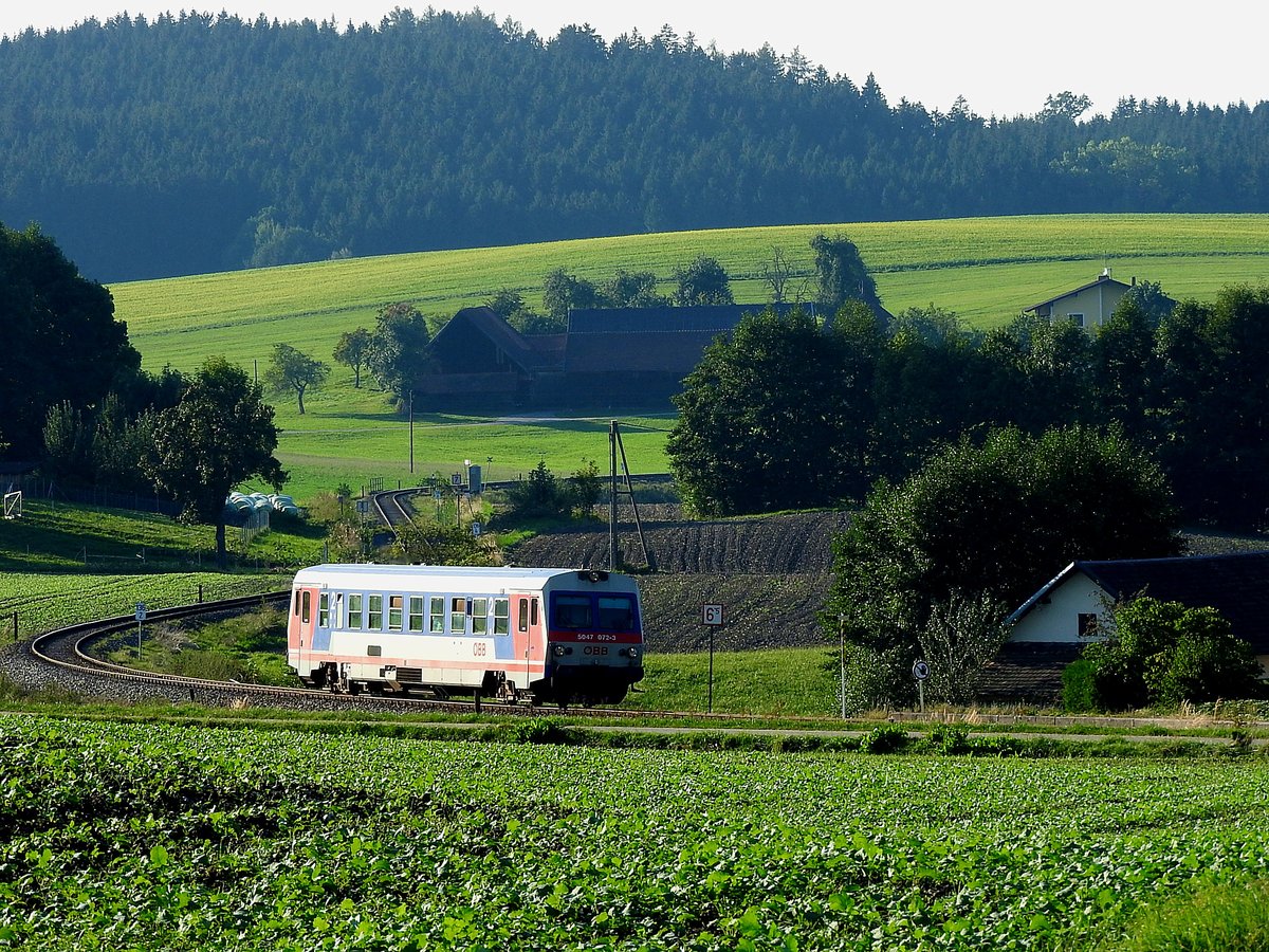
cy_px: 476
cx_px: 634
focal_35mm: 270
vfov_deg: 5.5
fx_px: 9898
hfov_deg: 7.3
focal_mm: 48.4
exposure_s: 1/320
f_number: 5.5
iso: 100
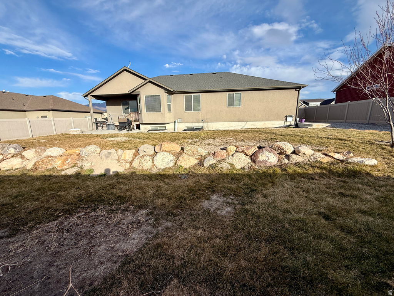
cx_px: 197
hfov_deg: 102.1
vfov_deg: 85.7
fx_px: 159
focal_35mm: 14
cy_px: 148
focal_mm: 2.22
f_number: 2.2
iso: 50
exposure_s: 1/1795
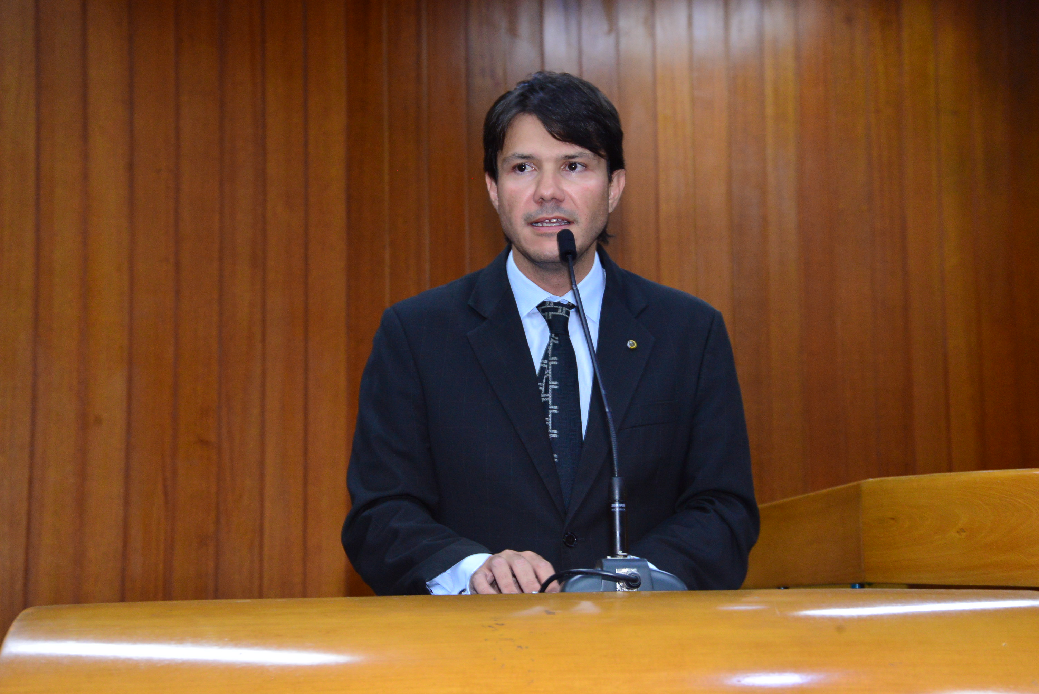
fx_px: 2165
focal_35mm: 75
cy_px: 347
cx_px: 520
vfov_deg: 18.2
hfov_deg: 27.0
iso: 2500
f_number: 6.3
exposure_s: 1/60
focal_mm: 75
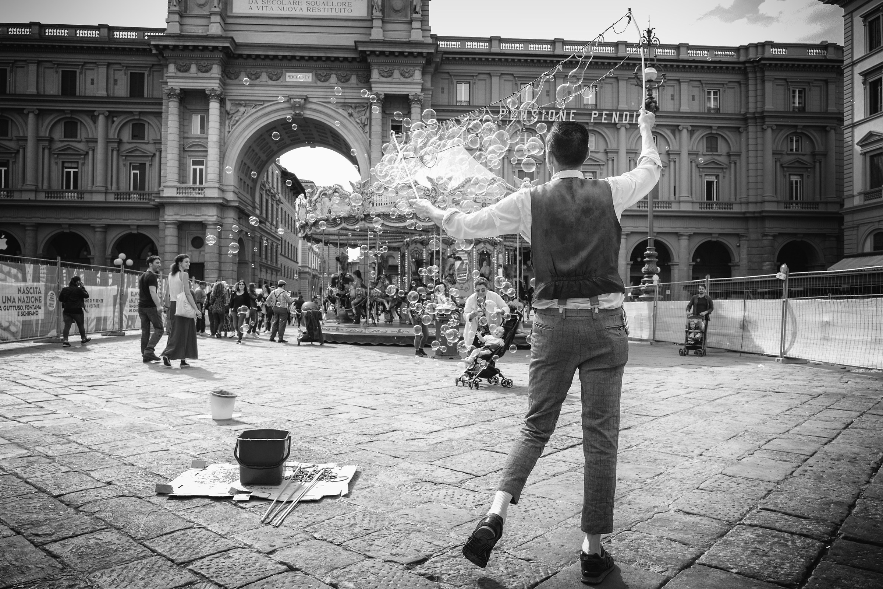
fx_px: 687
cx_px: 442
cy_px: 294
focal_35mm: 28
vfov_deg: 46.4
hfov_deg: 65.5
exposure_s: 1/1000
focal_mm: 28
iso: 1600
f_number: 9
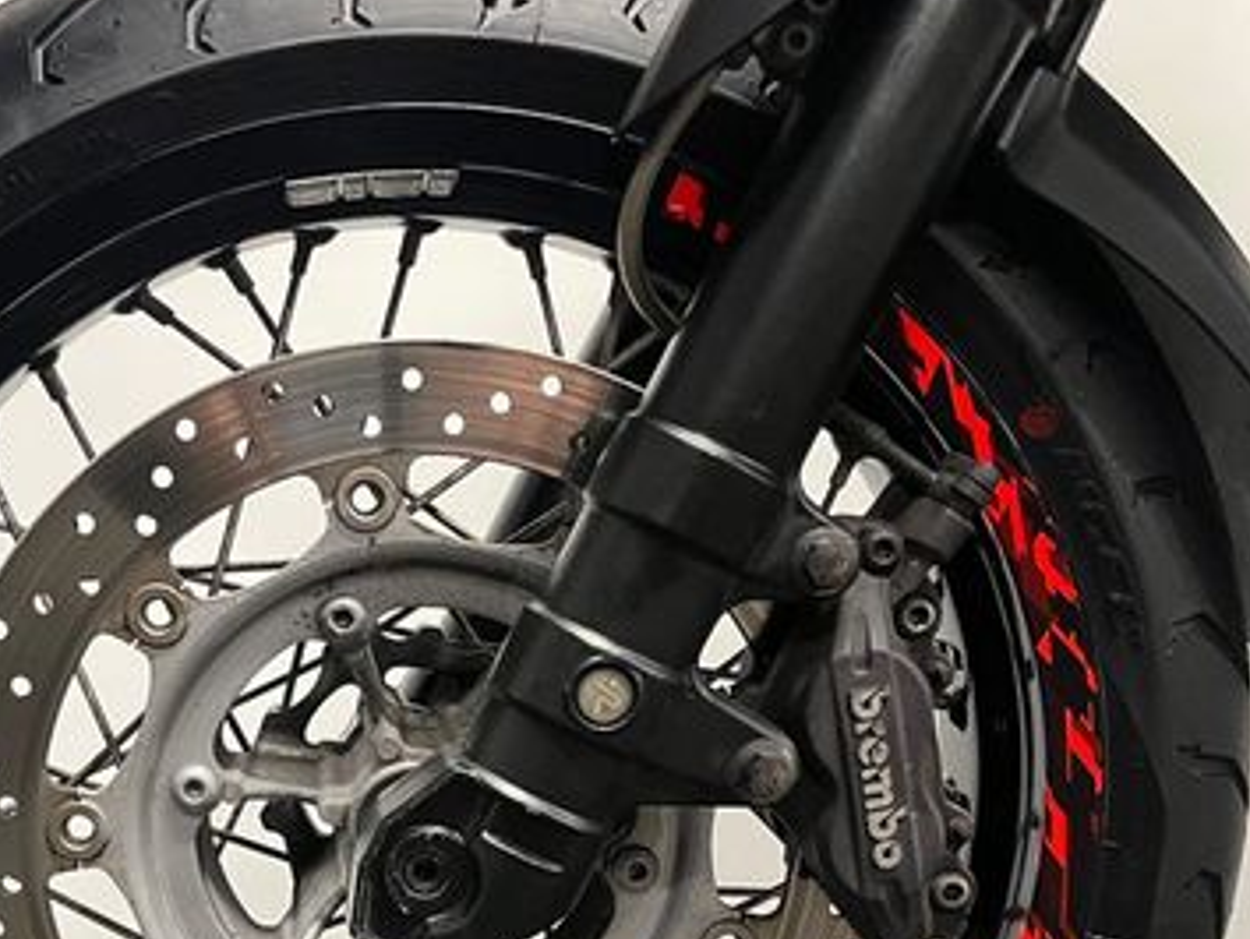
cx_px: 353
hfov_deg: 39.6
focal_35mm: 47
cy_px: 702
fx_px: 1698
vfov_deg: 30.4
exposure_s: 1/50
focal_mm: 5.1
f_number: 1.6
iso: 250
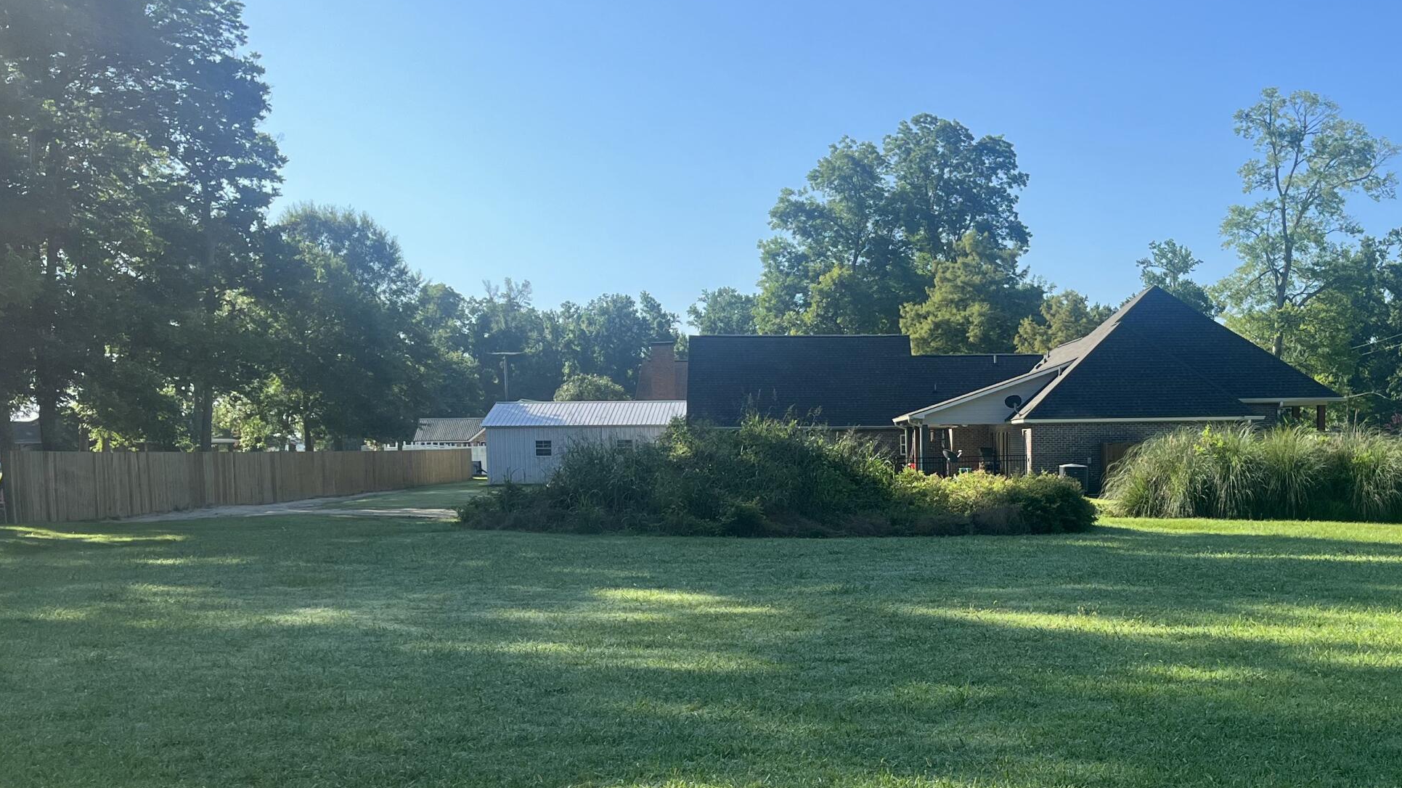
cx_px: 935
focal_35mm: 44
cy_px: 574
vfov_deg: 26.8
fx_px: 1636
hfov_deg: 45.7
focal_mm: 5.1
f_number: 1.6
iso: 50
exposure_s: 1/2222
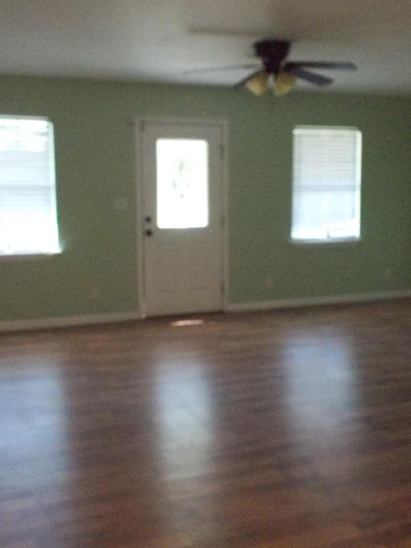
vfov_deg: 47.9
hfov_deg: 36.8
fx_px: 617
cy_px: 276
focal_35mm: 39
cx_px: 198
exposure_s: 1/100
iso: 800
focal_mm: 4.1
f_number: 3.3
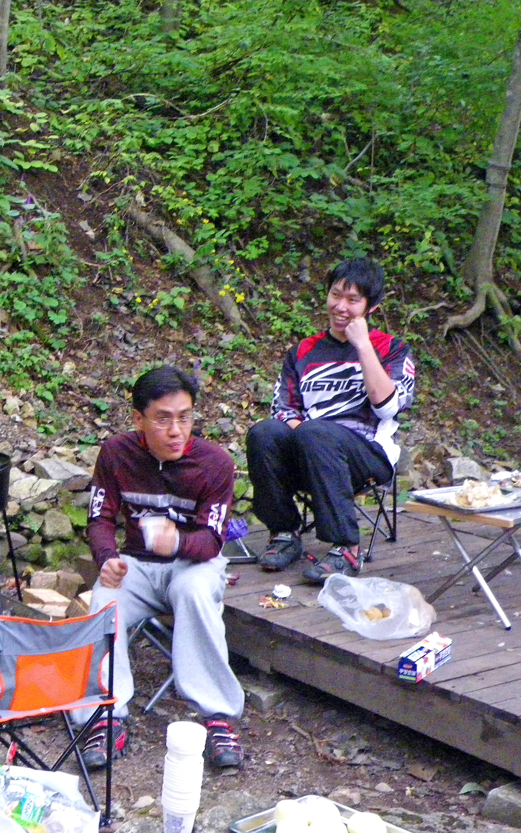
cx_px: -10
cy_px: 419
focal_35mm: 60
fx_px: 1363
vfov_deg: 34.0
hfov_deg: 20.9
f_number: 4.2
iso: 800
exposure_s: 1/20
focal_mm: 7.5
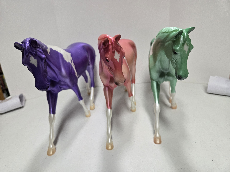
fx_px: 153
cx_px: 115
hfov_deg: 73.9
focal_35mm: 23
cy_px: 86
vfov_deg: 58.9
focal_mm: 5.4
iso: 400
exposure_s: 1/120
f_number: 1.8
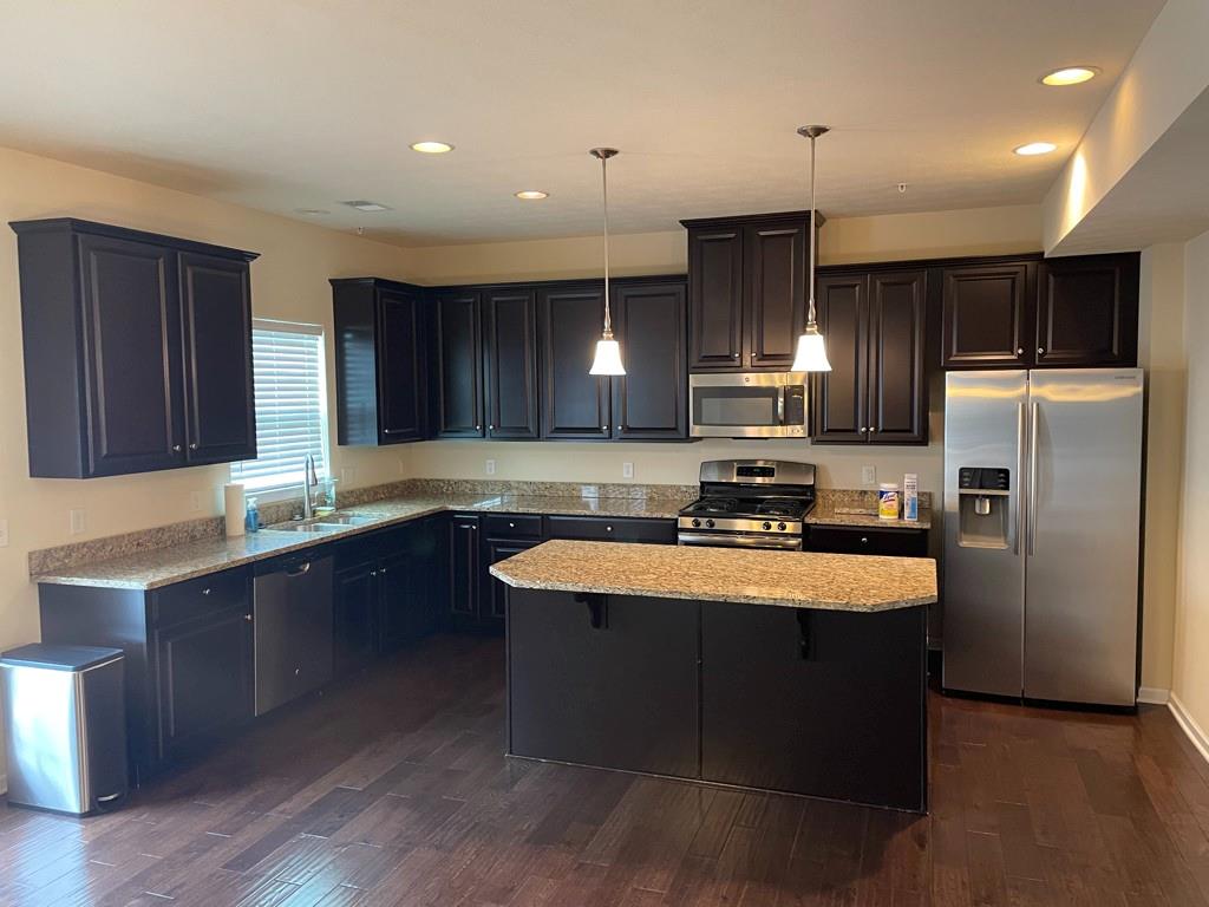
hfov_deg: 67.3
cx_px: 604
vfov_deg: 53.1
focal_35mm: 26
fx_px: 908
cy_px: 454
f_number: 1.6
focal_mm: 4.2
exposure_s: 1/40
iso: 320
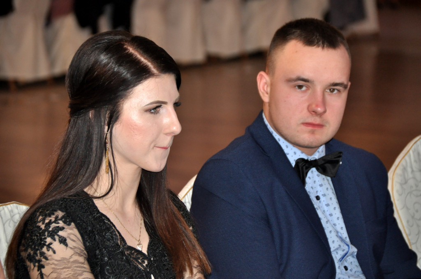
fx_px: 2453
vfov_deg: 6.5
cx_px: 210
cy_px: 140
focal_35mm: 210
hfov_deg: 9.8
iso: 800
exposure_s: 1/60
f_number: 6
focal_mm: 140
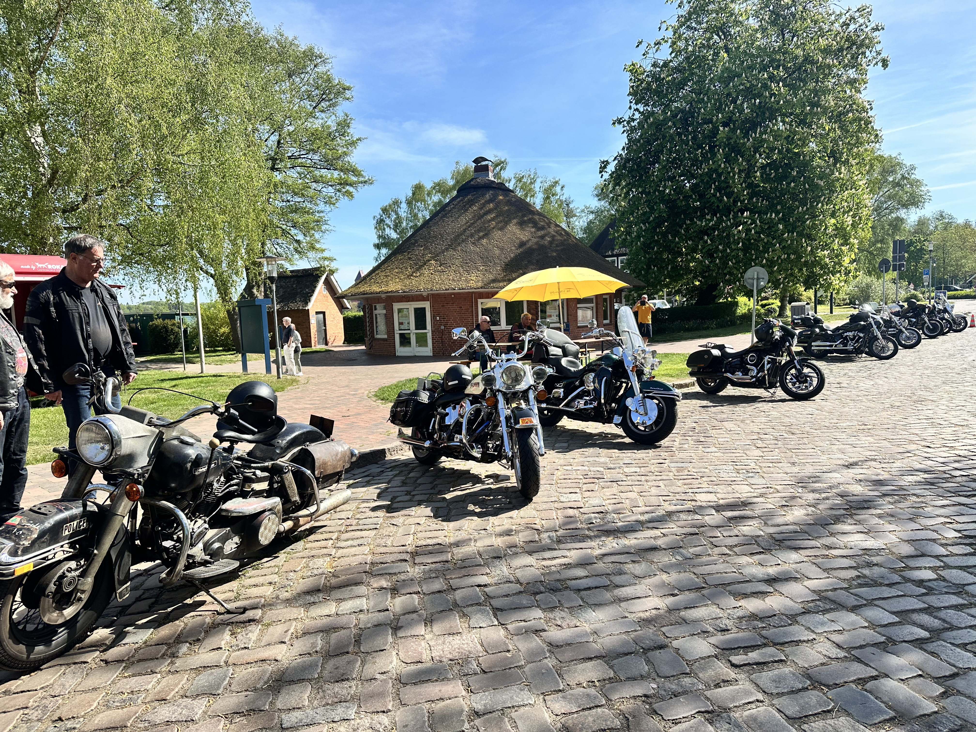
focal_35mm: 24
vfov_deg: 56.8
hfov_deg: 71.6
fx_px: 677
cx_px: 488
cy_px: 366
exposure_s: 1/2660
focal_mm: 6.86
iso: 80
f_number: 1.78
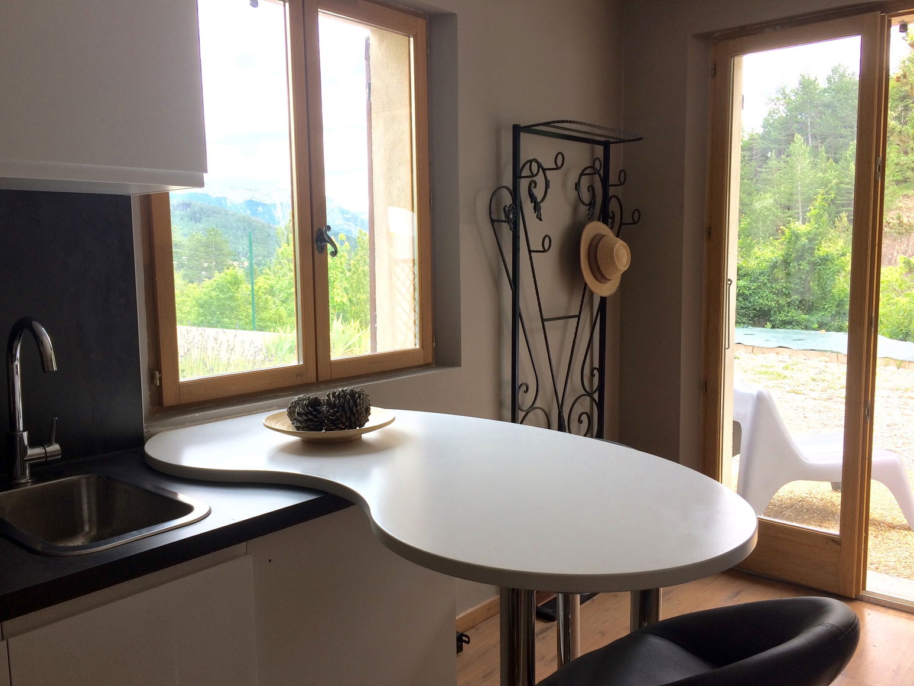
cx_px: 442
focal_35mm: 30
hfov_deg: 60.0
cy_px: 348
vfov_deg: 46.8
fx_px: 792
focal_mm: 4.15
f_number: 2.2
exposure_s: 1/115
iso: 32
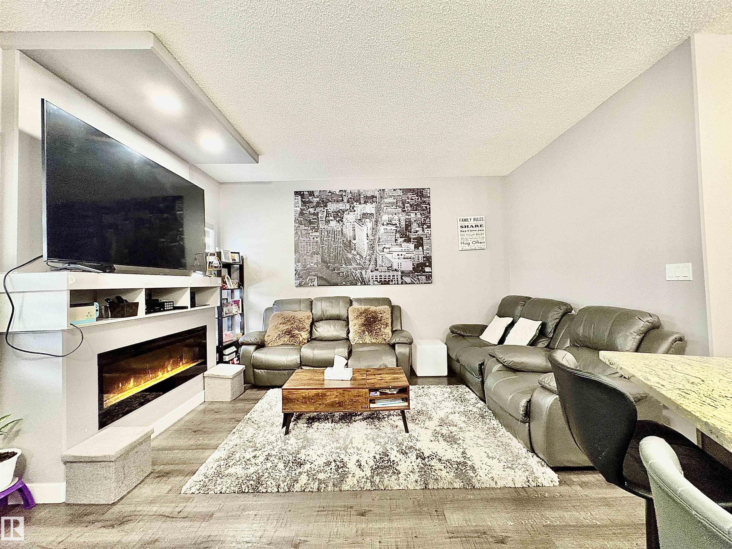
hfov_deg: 102.1
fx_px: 296
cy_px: 274
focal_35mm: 14
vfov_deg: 85.7
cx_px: 366
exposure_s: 1/60
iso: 800
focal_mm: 2.22
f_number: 2.2
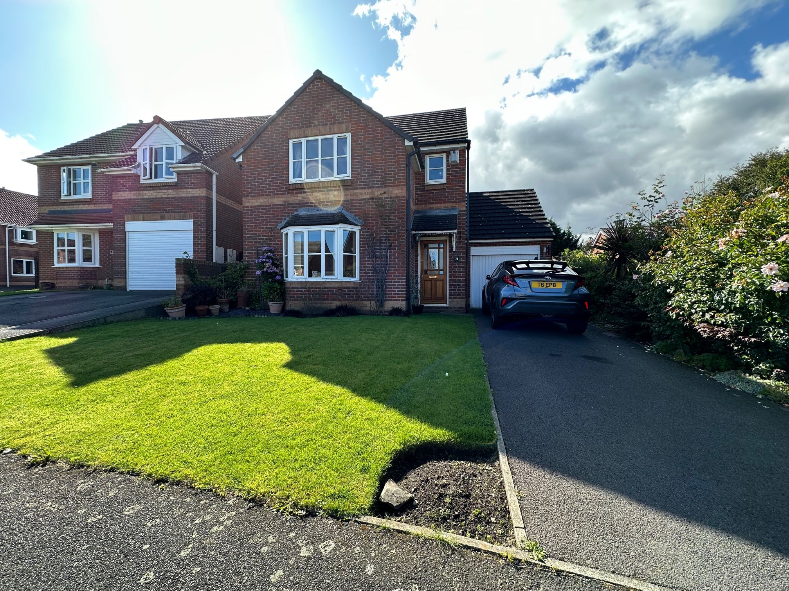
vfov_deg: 85.7
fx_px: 319
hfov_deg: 102.1
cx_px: 394
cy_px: 296
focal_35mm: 14
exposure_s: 1/454
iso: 40
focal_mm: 2.22
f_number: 2.2
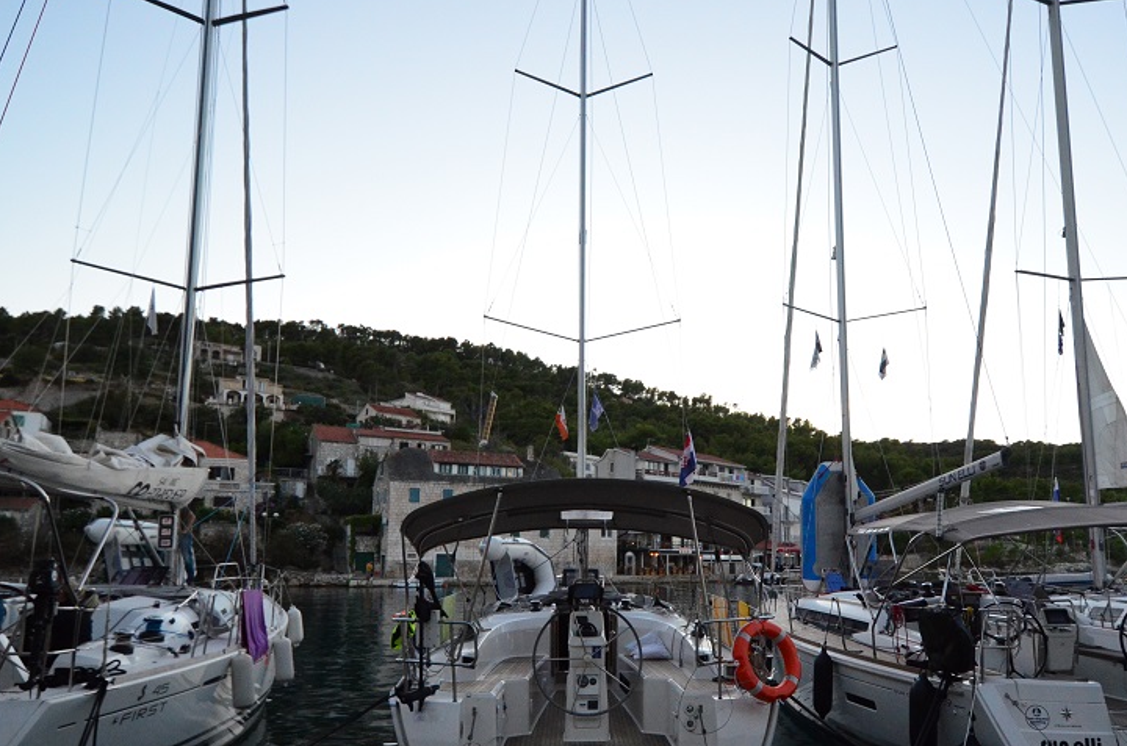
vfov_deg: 50.9
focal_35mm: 25
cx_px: 628
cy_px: 425
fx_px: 781
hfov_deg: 71.4
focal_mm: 12
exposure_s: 1/2500
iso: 2000
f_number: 4.5
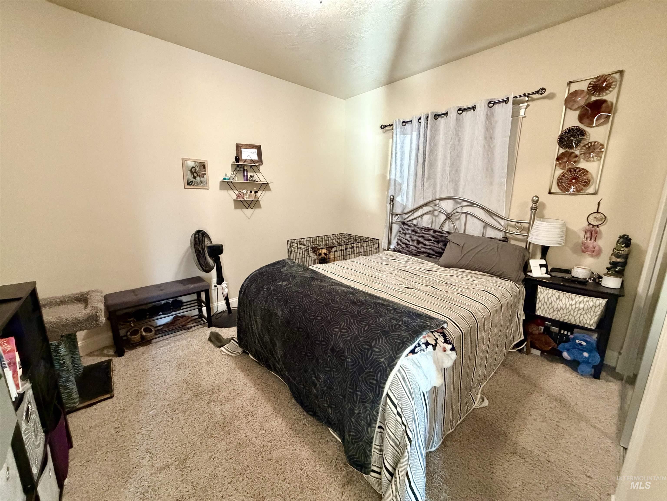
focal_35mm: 14
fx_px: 270
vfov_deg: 85.7
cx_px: 334
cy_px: 250
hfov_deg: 102.1
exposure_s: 1/60
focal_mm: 2.22
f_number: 2.2
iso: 800
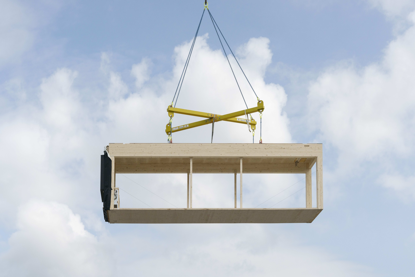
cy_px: 138
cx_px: 208
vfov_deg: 22.5
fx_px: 696
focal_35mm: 60
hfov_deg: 33.2
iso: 400
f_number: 8
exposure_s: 1/5000
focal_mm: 60.4
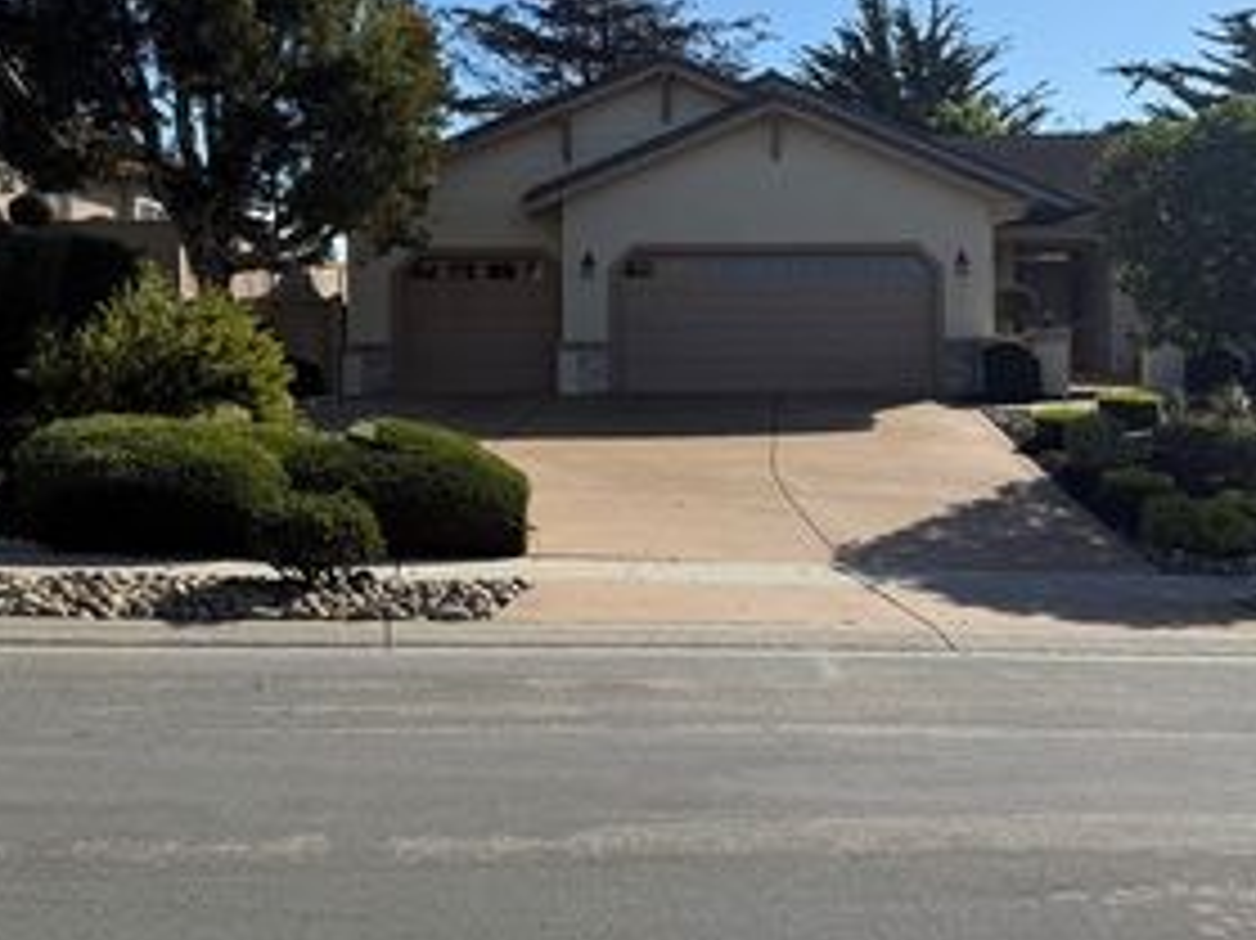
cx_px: 801
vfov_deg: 33.3
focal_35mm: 43
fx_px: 1560
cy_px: 313
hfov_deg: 43.4
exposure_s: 1/5714
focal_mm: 6.76
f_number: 1.78
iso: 80
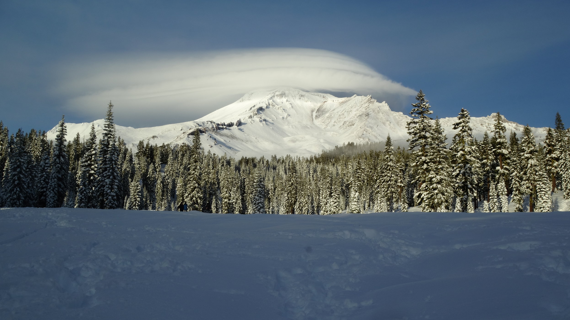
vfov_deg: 29.7
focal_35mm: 40
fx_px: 605
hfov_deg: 50.5
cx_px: 286
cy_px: 168
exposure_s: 1/60
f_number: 11
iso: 80
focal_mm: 14.07
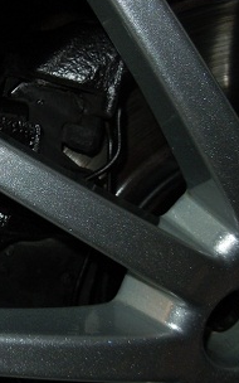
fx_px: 698
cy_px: 168
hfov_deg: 18.2
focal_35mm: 67
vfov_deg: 30.6
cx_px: -68
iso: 100
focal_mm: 5.4
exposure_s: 1/30
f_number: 3.5
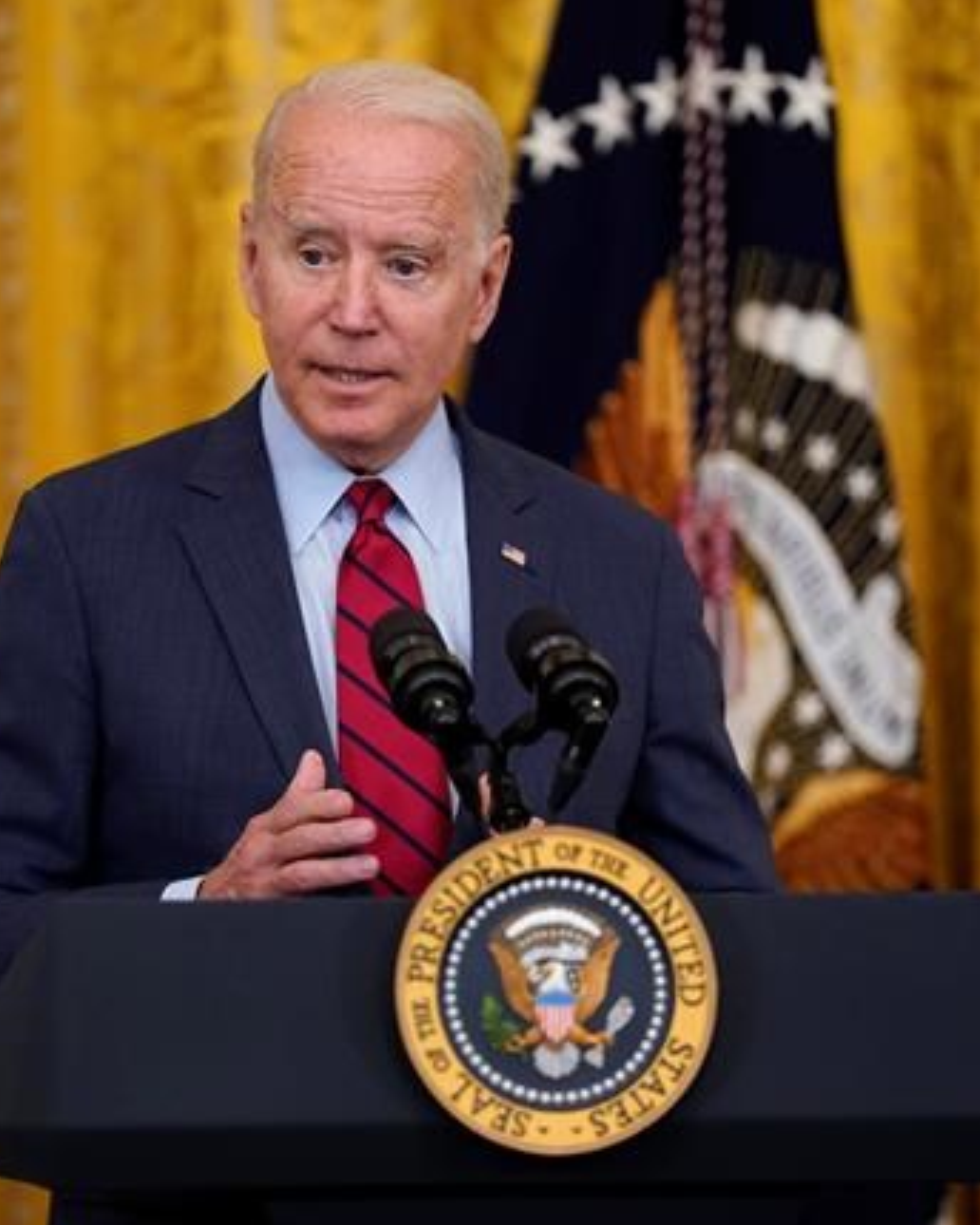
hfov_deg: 5.8
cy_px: 611
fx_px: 9716
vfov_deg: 7.2
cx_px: 424
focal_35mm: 268
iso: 2500
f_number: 2.8
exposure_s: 1/250
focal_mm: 189
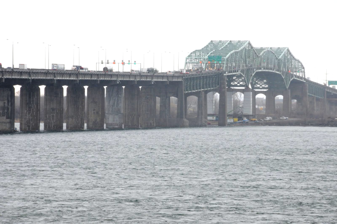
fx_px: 2805
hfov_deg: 6.9
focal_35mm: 300
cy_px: 112
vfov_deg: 4.6
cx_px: 168
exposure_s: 1/100
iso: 640
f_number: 11
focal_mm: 200
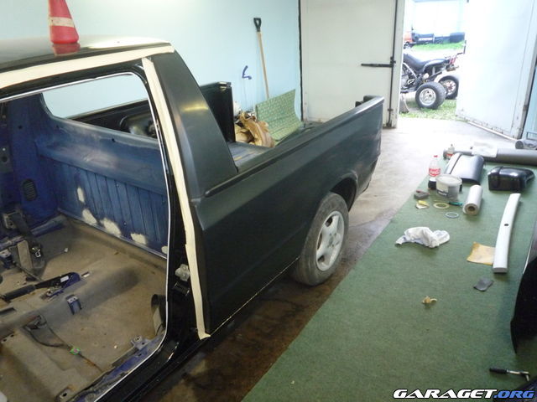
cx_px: 268
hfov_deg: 69.4
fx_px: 388
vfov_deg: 54.9
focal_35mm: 25
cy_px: 201
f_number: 2.8
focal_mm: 4.4
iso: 400
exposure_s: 1/25
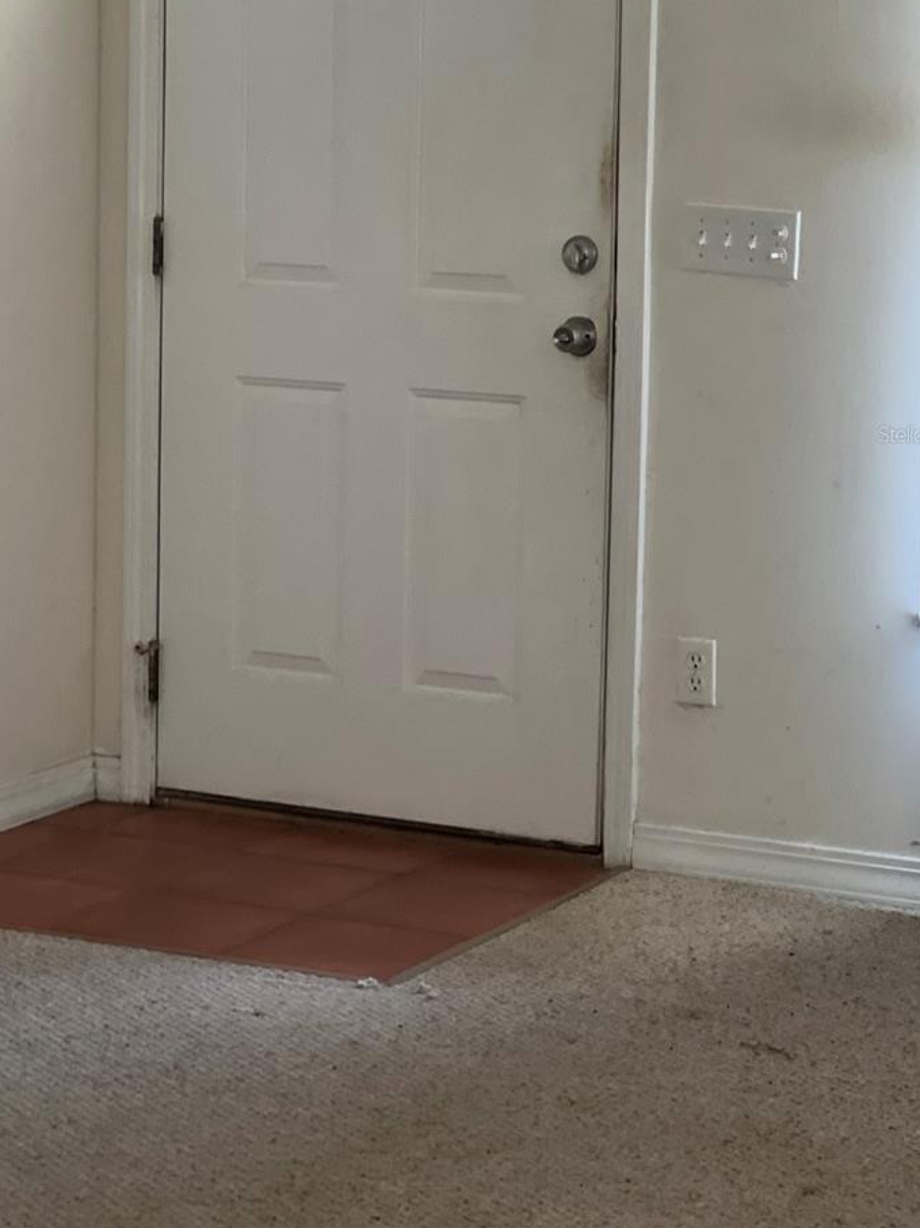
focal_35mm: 102
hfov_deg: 14.5
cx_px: 364
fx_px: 3616
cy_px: 434
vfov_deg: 19.2
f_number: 2.8
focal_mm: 9
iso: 320
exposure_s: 1/40
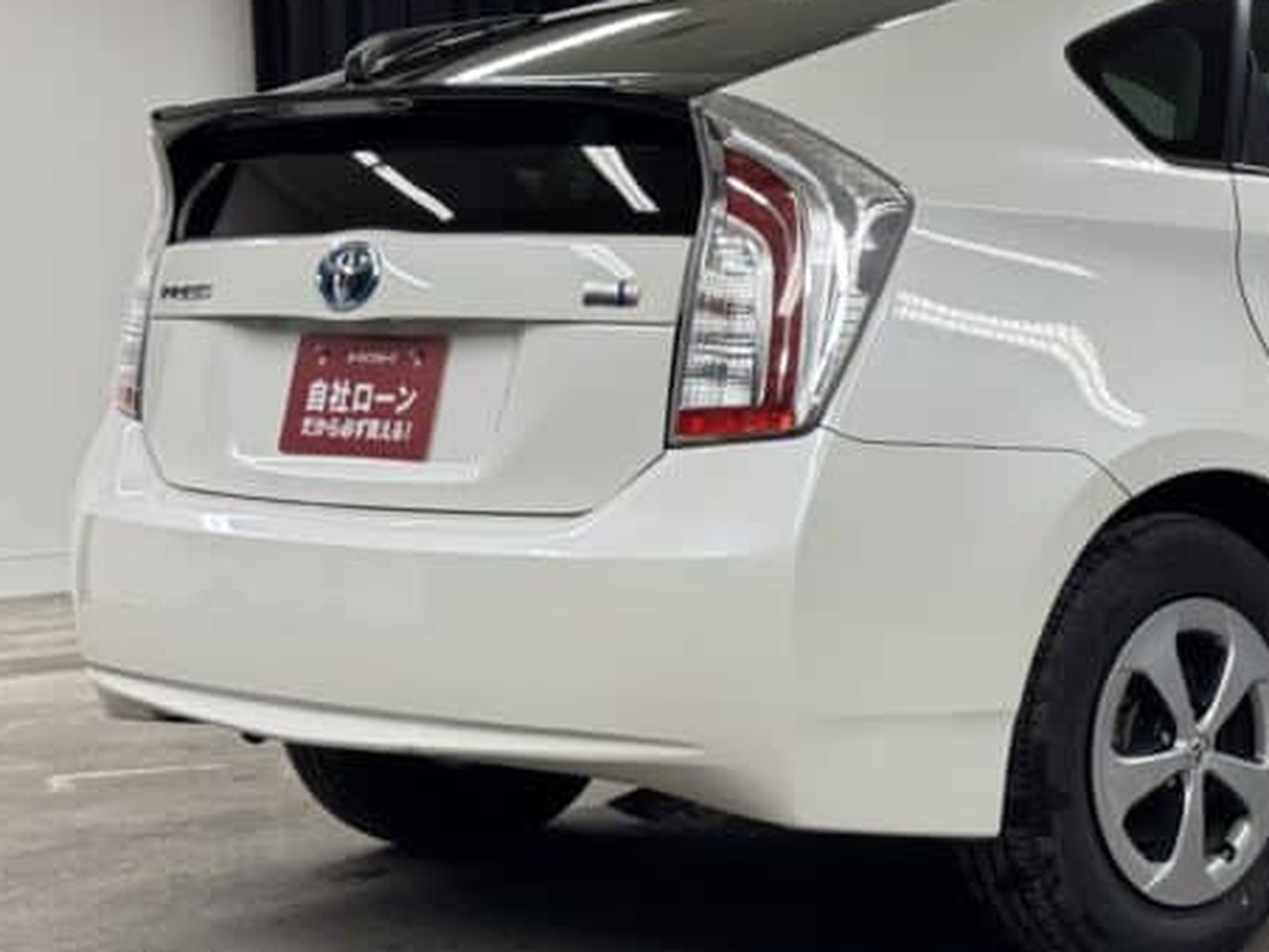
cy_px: 399
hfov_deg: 22.5
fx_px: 3116
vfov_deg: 17.4
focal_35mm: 85
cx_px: 1109
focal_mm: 6.76
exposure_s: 1/100
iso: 100
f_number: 1.78
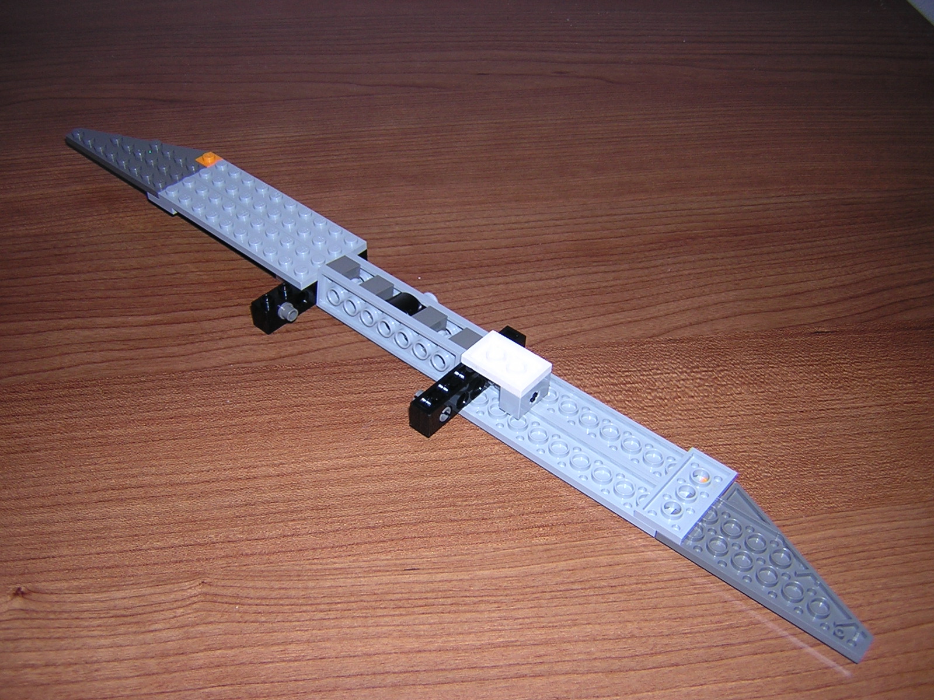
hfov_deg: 51.4
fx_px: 971
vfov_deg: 39.7
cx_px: 467
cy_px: 350
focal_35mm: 36
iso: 100
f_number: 2.6
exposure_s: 1/60.1
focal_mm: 4.7
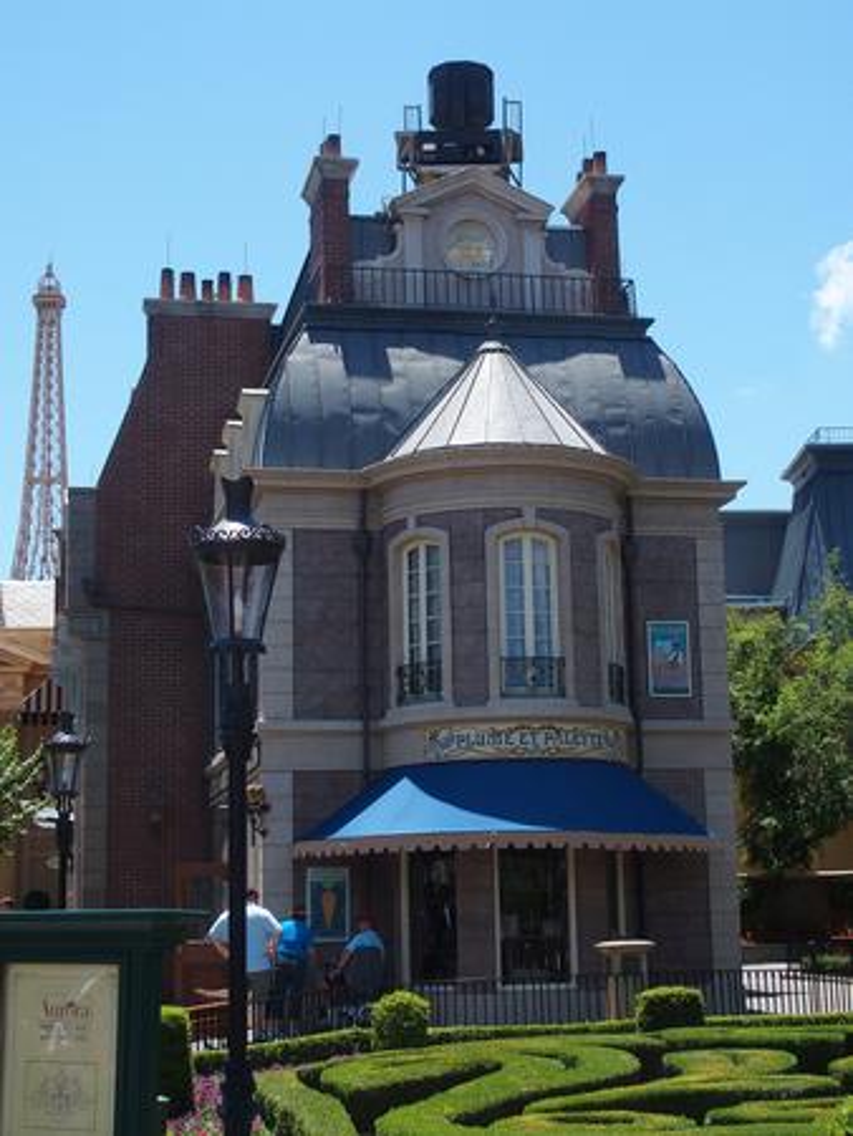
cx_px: 426
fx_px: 1871
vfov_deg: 33.8
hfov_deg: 25.7
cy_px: 568
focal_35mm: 57
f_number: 3.5
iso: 100
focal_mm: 12
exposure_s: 1/800
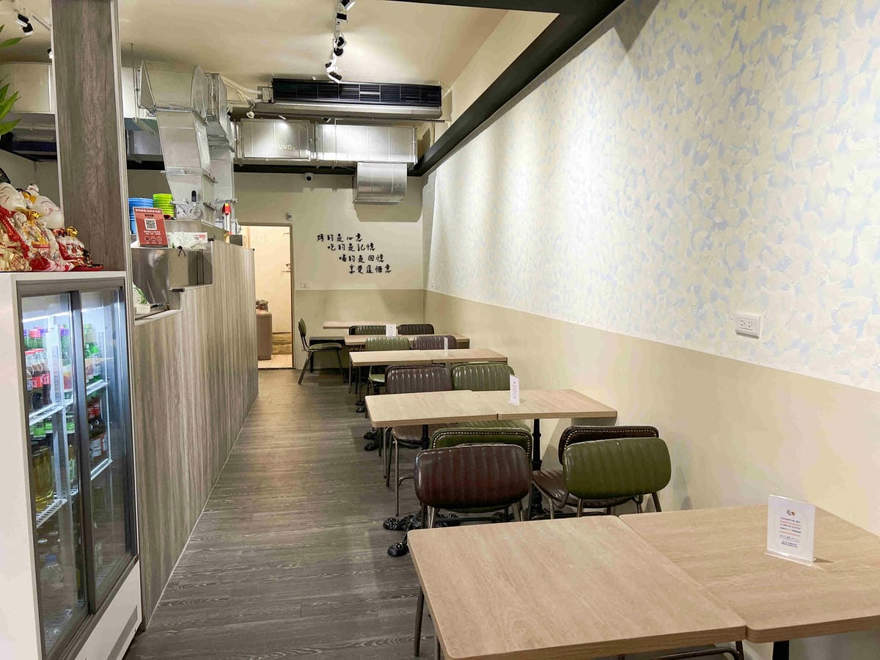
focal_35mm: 26
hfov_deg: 67.3
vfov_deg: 53.1
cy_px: 330
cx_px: 440
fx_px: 661
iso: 100
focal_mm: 5.7
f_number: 1.5
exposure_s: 1/120
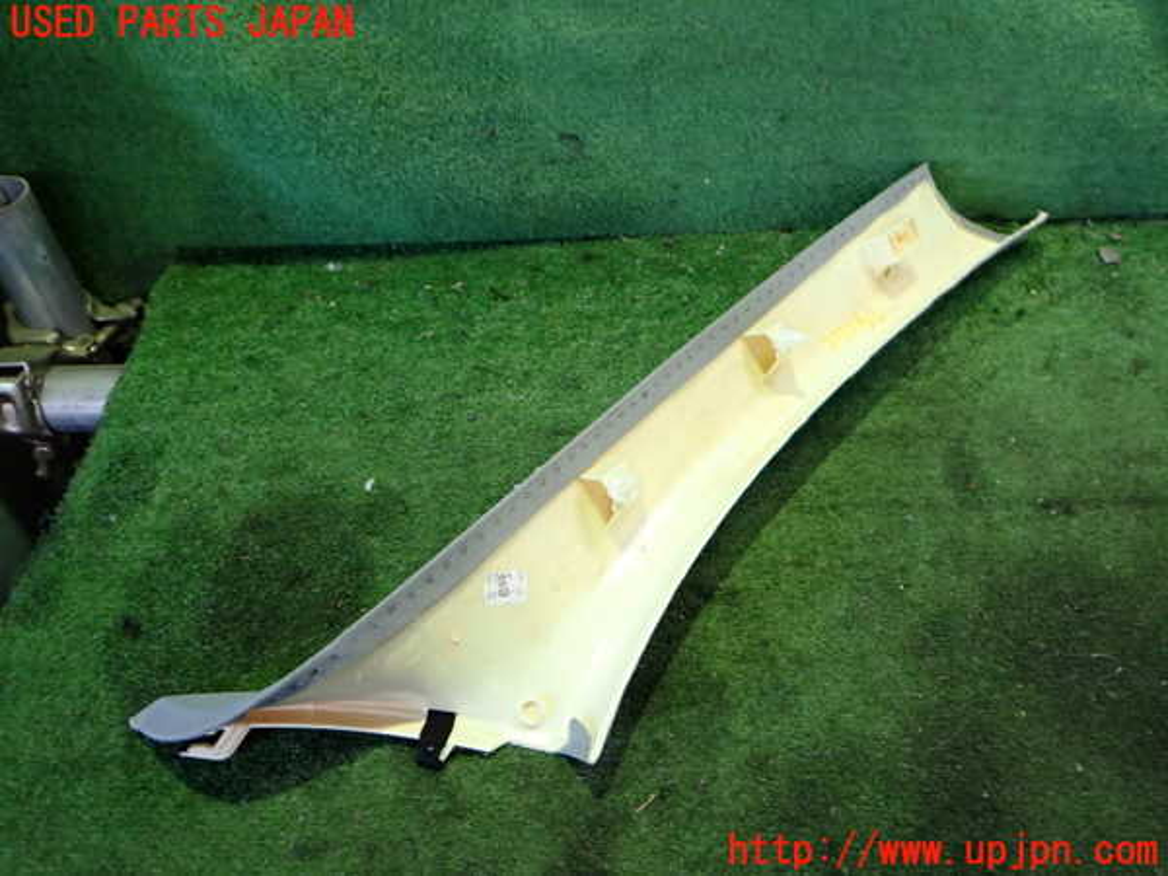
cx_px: 584
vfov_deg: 46.8
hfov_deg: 60.0
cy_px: 438
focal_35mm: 30
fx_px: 1012
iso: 500
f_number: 2.3
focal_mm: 5.4
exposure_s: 1/30
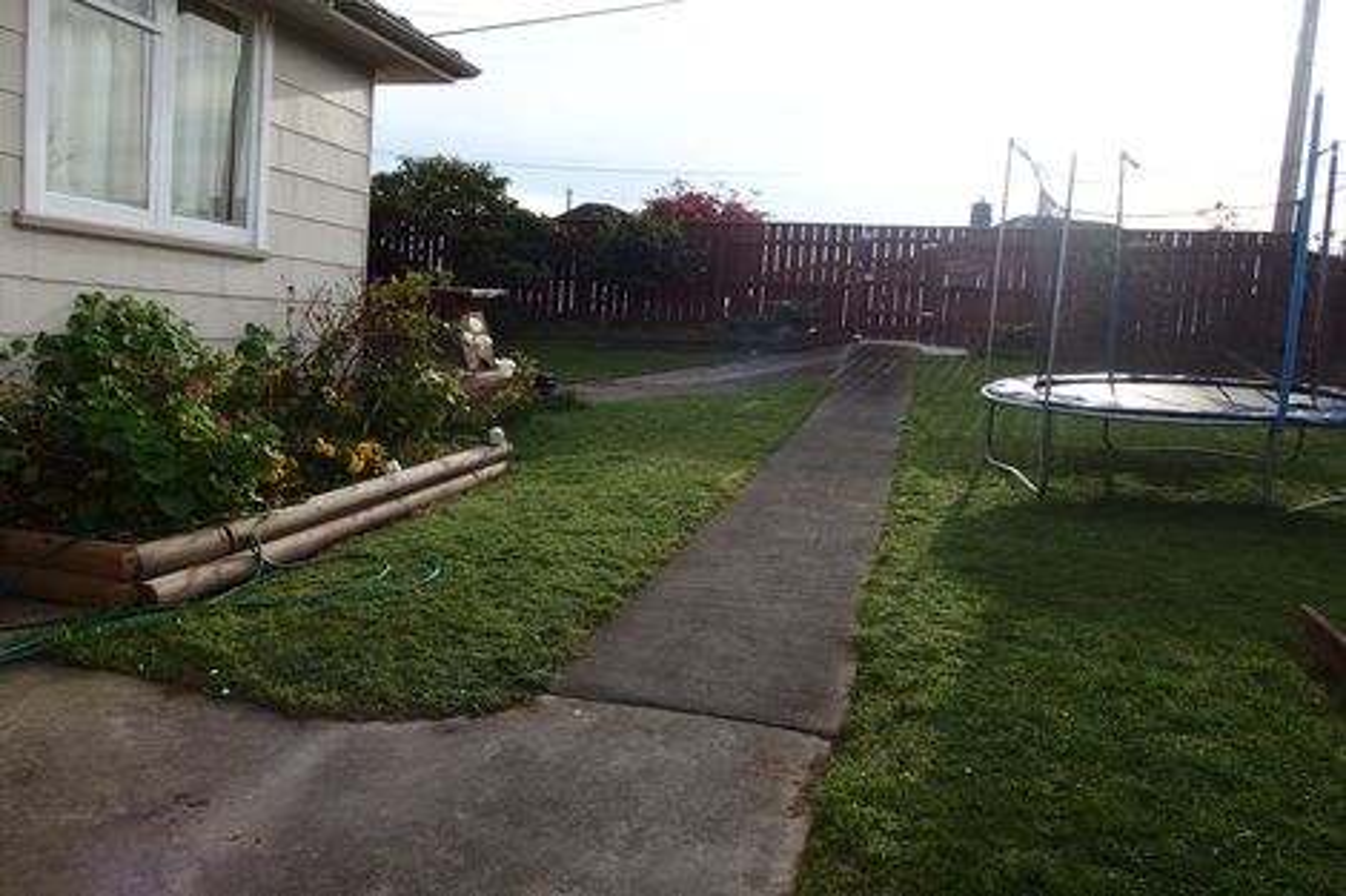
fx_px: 972
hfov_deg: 69.4
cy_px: 448
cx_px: 673
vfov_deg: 49.5
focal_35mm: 26
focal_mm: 4.7
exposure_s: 1/1000
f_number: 2.8
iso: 100
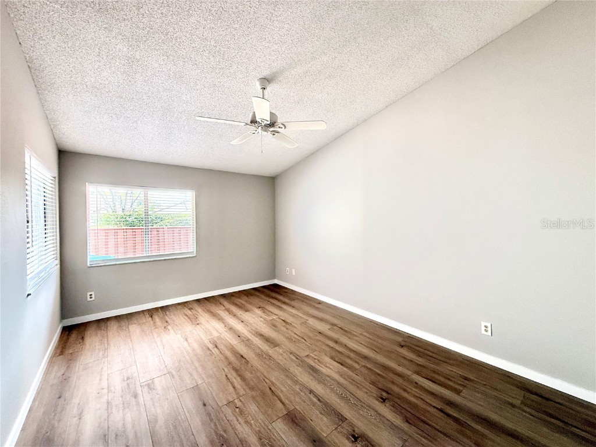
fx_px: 241
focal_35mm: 14
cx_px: 298
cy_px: 224
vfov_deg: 85.7
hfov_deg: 102.1
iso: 250
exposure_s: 1/120
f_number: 2.2
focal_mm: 2.22
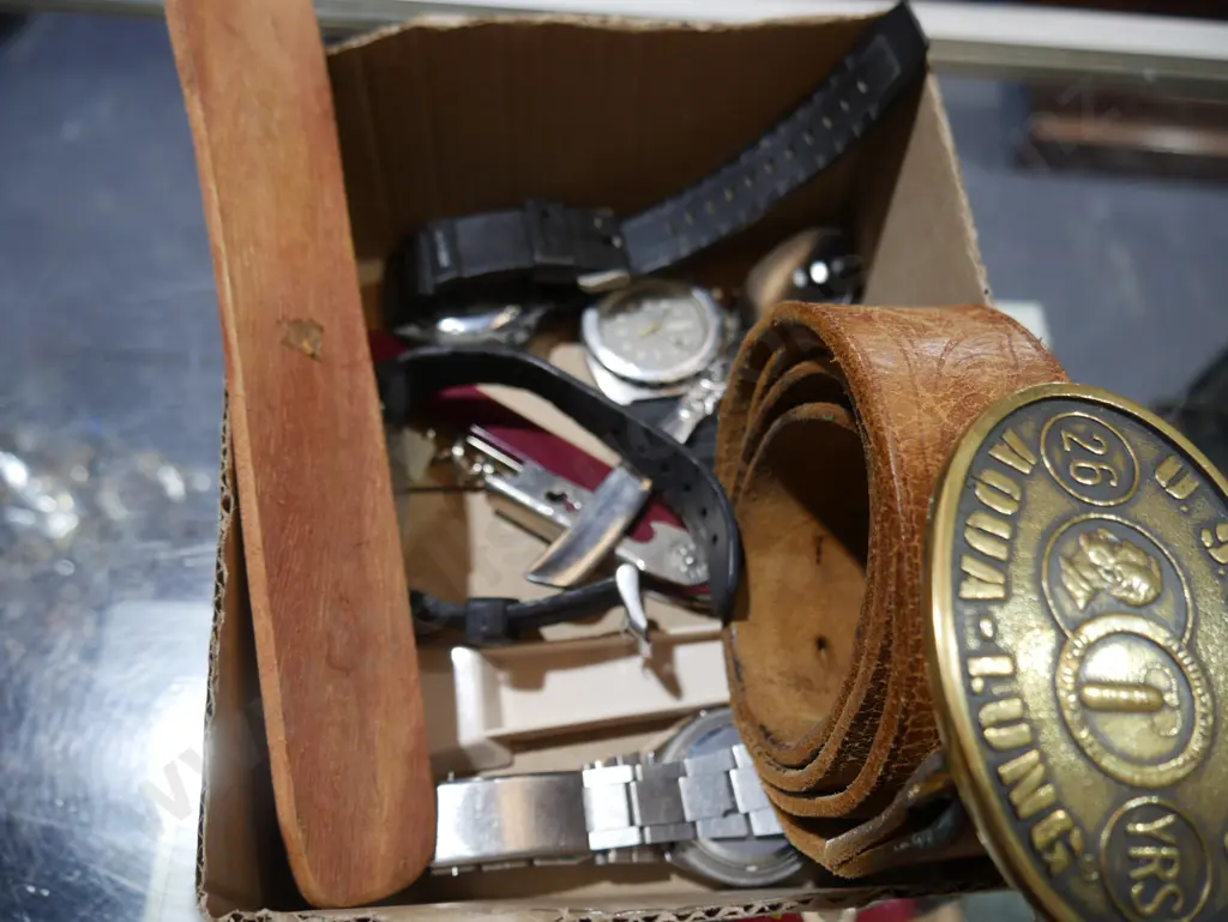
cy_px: 461
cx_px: 614
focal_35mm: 28
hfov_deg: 63.4
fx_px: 994
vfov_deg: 49.8
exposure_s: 1/60
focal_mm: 14
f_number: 3.5
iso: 200
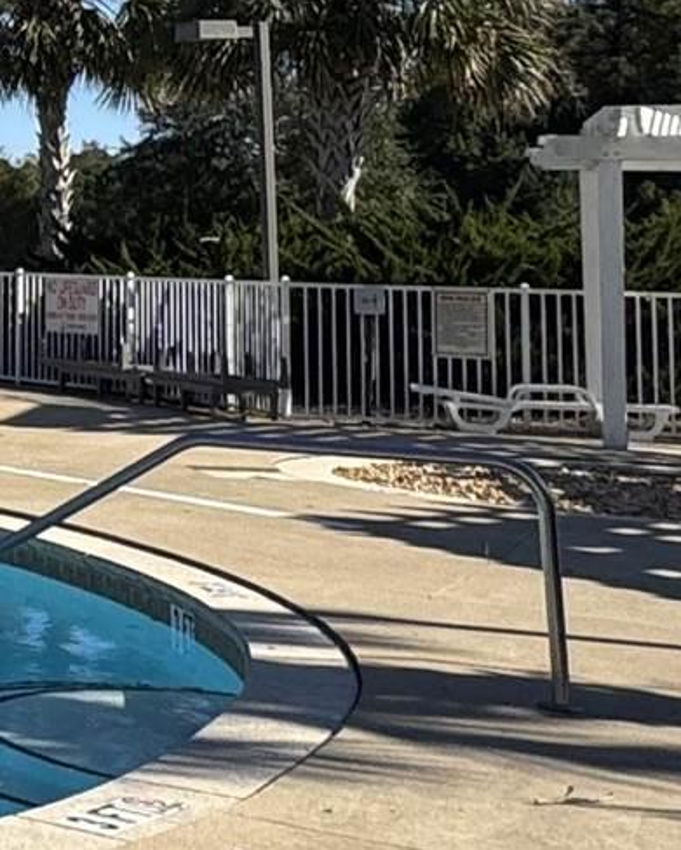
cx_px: -892
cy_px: 73
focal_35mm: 86
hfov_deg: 13.6
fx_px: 2165
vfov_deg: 21.7
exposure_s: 1/1600
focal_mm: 2.22
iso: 40
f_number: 2.2
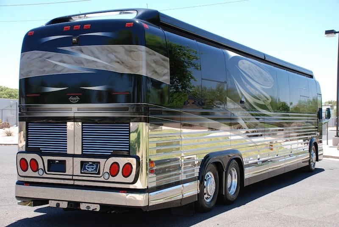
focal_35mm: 52
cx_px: 170
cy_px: 114
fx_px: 495
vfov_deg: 25.8
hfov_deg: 37.8
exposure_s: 1/125
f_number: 5.6
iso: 100
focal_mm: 35
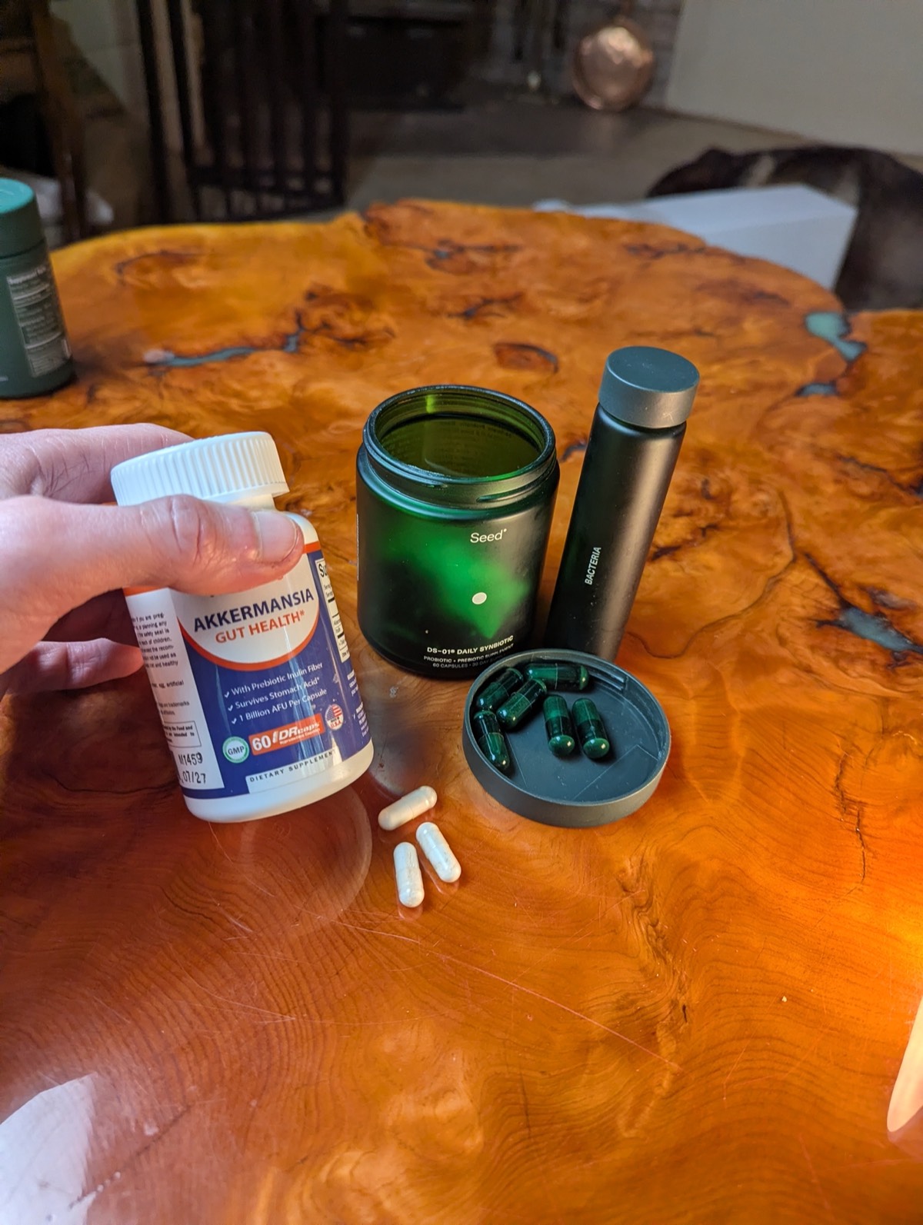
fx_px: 851
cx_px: 462
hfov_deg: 57.0
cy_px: 612
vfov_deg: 71.5
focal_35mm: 24
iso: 451
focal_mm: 6.81
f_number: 1.85
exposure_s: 1/266
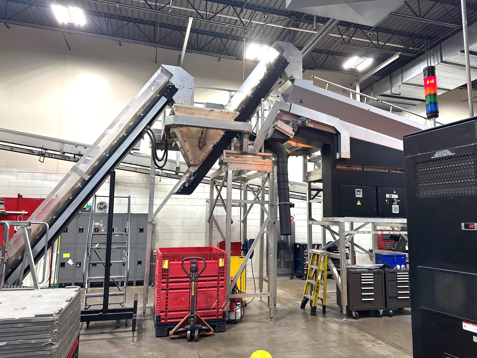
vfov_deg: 56.8
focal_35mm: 24
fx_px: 331
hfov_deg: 71.6
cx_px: 238
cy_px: 179
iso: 200
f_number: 1.78
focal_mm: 6.86
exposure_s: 1/60
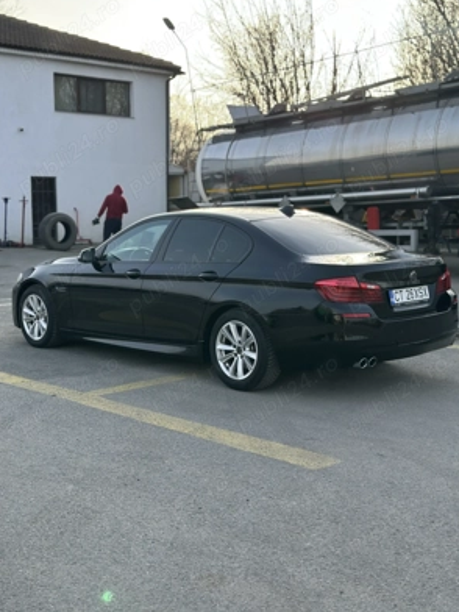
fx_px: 866
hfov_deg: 29.7
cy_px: 301
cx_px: 233
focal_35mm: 49
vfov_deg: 38.9
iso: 80
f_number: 1.78
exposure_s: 1/1639
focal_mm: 6.86
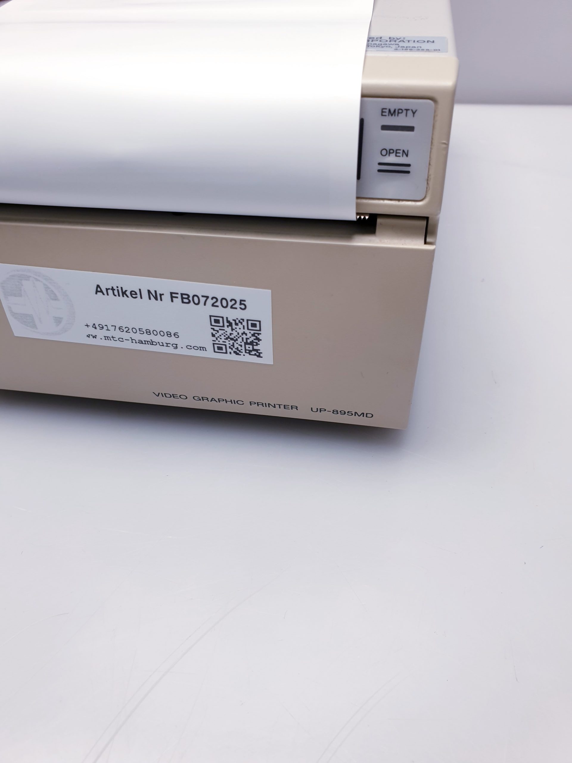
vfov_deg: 67.3
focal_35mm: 26
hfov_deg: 53.1
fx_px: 573
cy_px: 382
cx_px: 286
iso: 50
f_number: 2.4
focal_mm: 4.3
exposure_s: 1/100
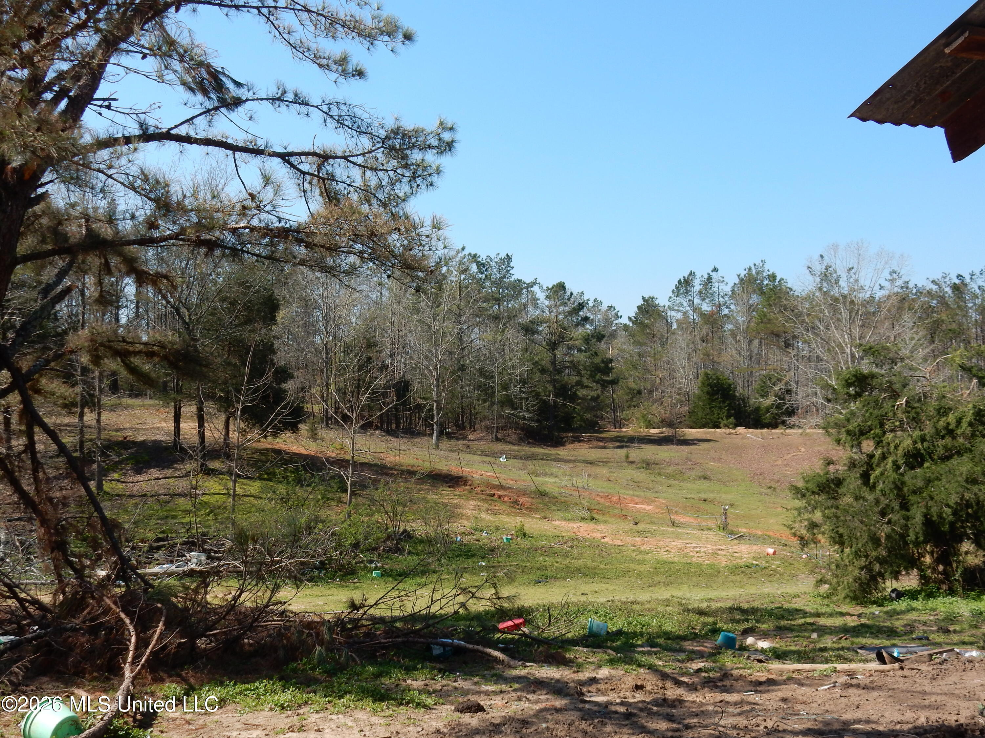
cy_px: 369
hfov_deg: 51.4
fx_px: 1024
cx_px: 492
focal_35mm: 36
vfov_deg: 39.7
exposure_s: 1/800
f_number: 4
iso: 125
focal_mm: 6.4
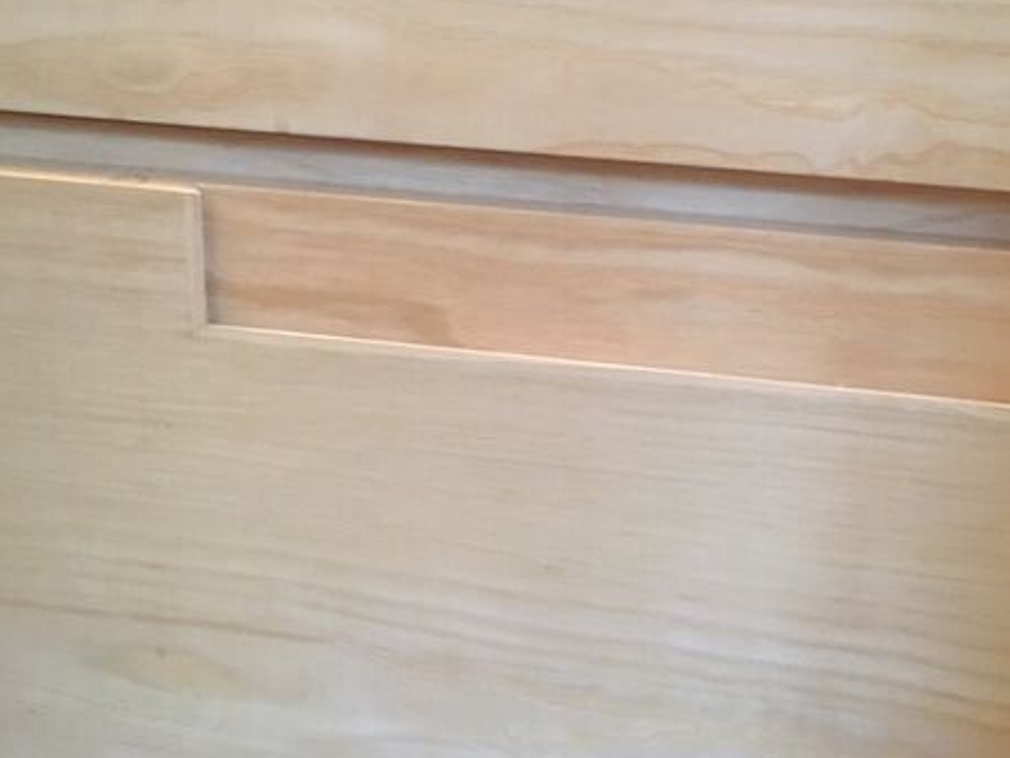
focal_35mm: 41
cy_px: 236
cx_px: 495
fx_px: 1197
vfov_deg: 34.7
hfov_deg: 45.8
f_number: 2.2
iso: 320
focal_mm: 4.15
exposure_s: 1/17
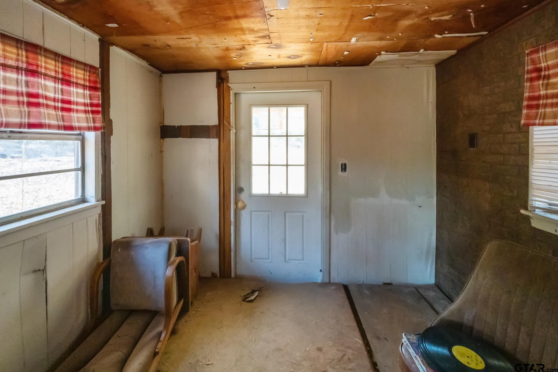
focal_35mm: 14
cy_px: 186
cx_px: 279
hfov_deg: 104.3
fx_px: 217
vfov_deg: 81.2
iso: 6400
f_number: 11
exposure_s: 1/100
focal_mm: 14
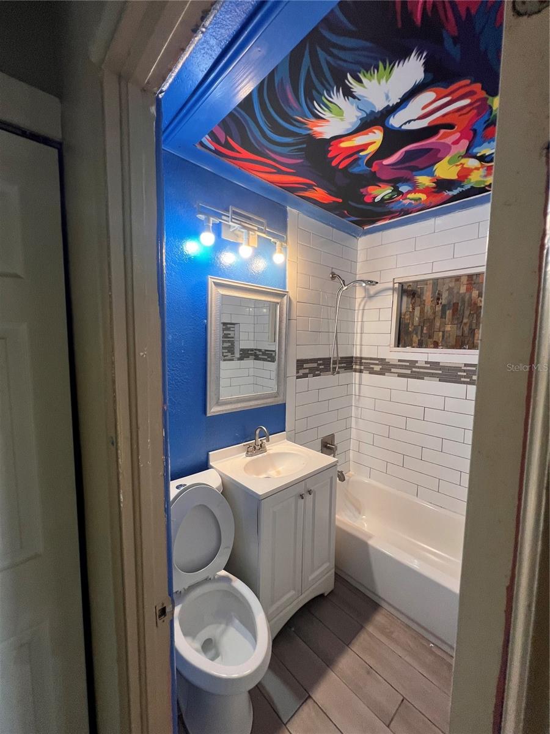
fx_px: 275
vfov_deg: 106.2
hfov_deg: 89.9
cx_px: 275
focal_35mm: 13
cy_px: 367
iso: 125
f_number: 1.8
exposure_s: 1/120
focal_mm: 1.57
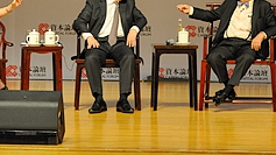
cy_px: -27
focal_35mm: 248
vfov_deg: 4.9
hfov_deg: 8.7
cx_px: 212
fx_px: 1815
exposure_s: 1/50
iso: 800
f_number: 4
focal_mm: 75
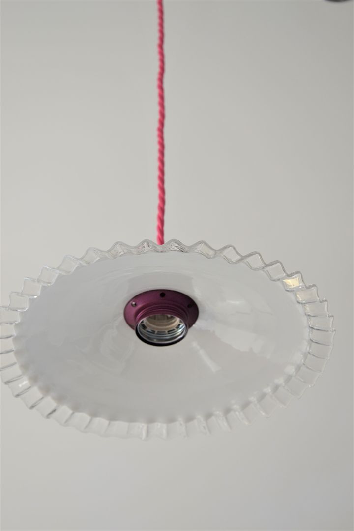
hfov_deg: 21.6
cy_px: 266
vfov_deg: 31.9
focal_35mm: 63
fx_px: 929
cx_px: 177
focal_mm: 42
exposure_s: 1/125
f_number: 5.6
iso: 280
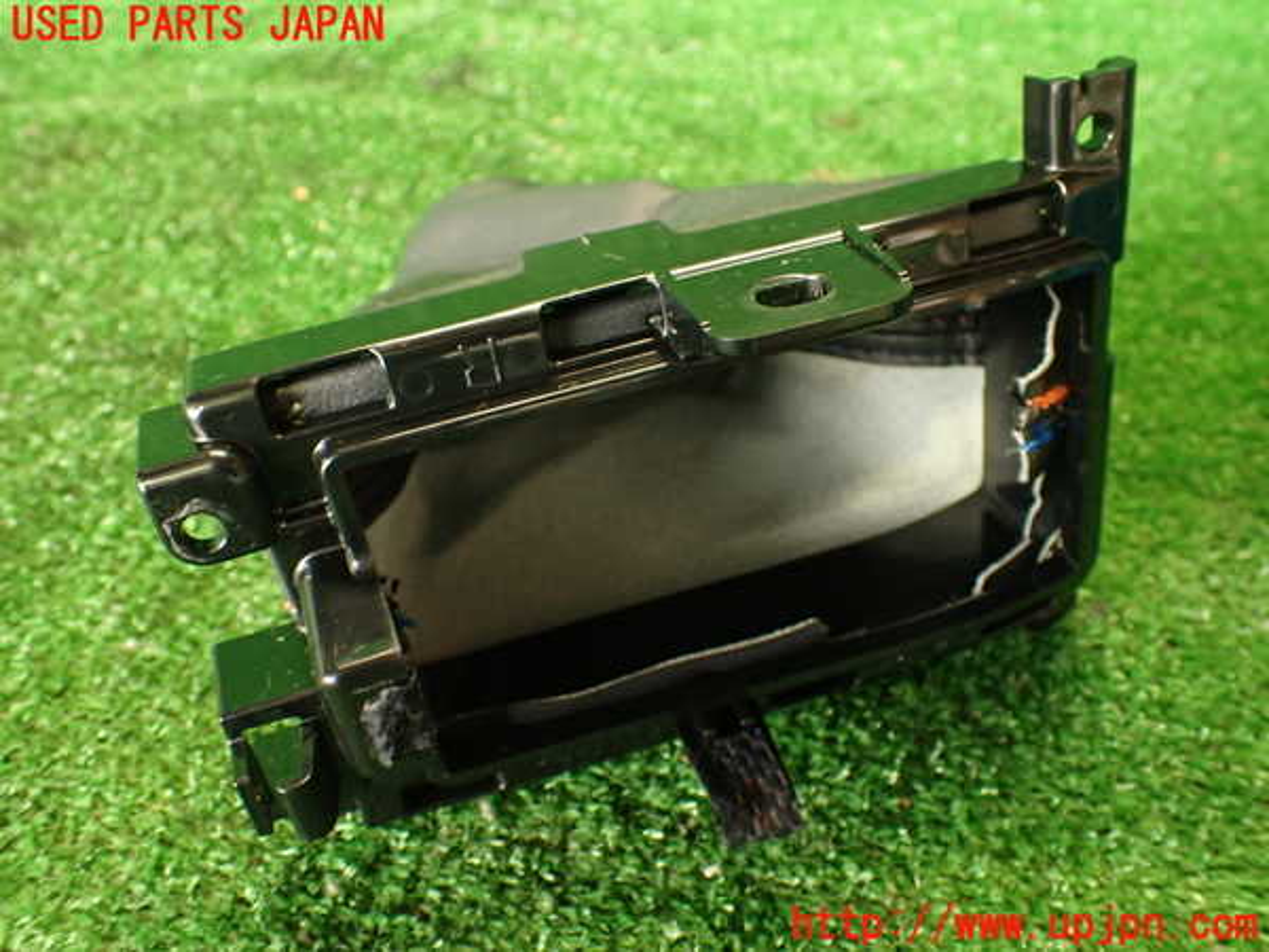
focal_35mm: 32
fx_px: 1173
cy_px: 476
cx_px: 634
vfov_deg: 44.2
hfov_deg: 56.8
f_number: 2.4
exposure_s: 1/30
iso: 500
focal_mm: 5.79
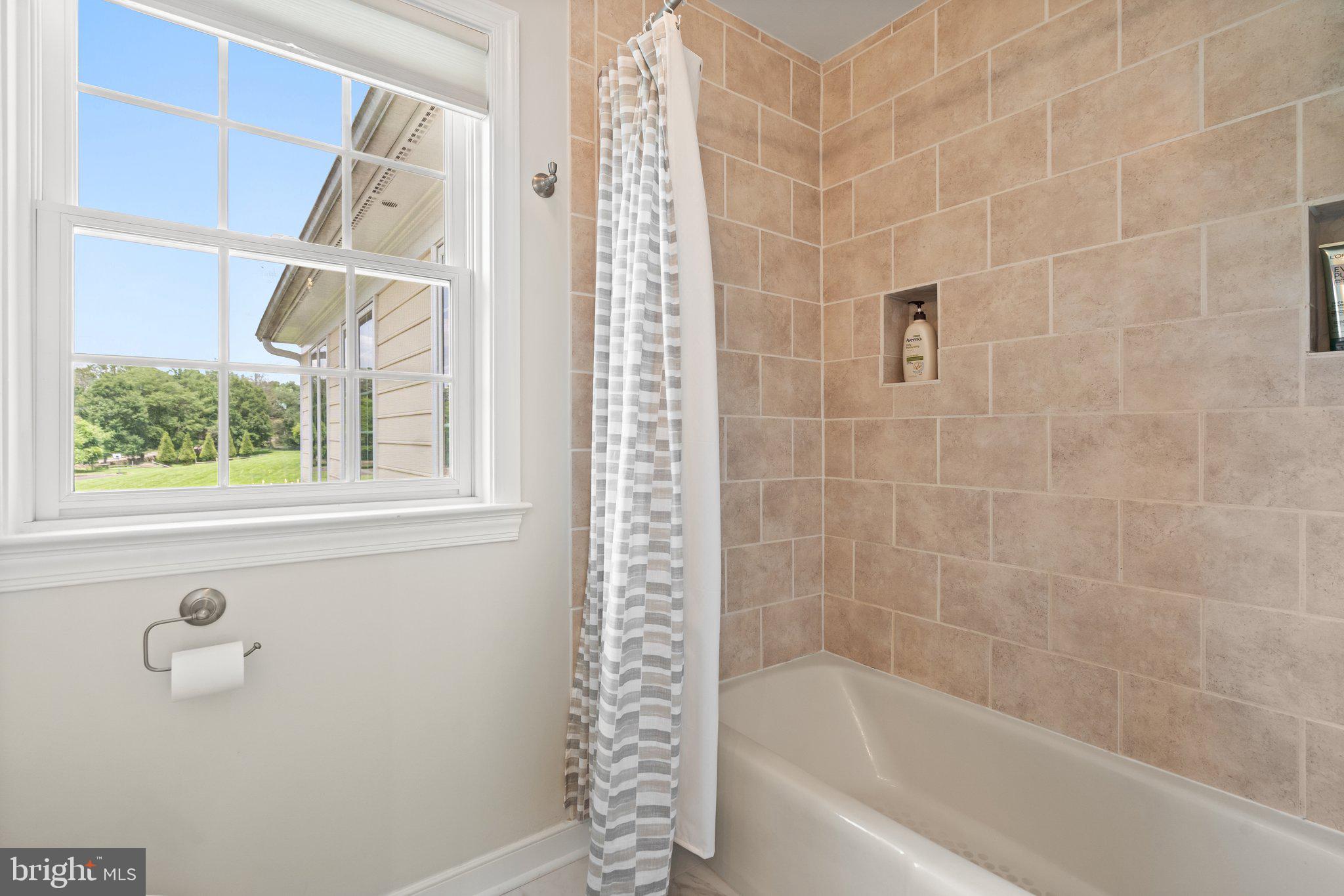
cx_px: 672
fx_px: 597
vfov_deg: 73.7
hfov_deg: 96.7
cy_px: 448
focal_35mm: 16
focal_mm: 16
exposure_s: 1/13
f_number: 8
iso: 500
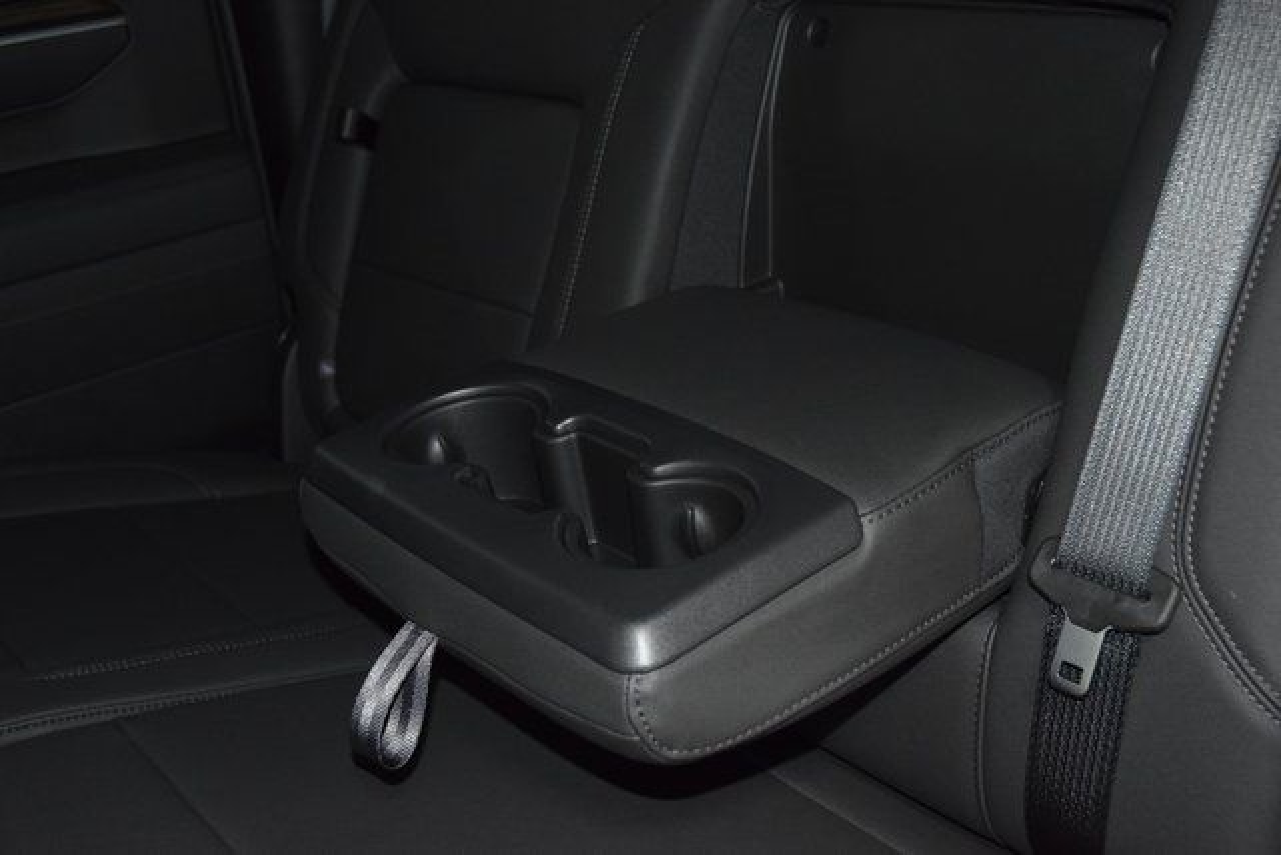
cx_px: 640
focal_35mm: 44
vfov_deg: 30.9
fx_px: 1548
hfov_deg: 45.0
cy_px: 428
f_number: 3.8
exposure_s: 1/125
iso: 2200
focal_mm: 29
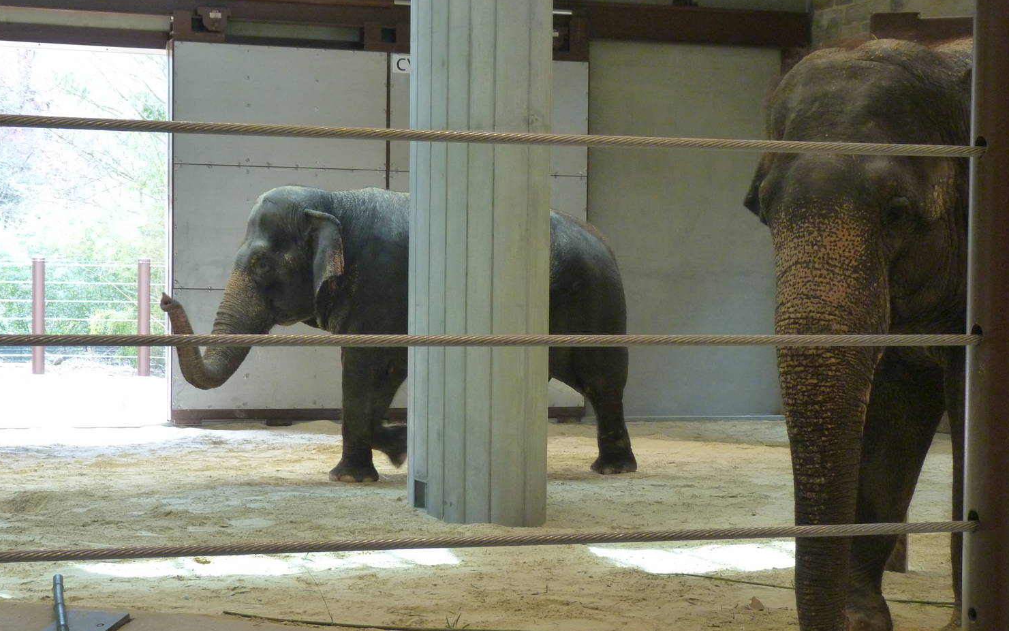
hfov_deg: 26.1
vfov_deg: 16.5
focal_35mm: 79
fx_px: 2173
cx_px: 516
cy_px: 379
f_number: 3.3
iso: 320
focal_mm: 12.4
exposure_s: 1/60
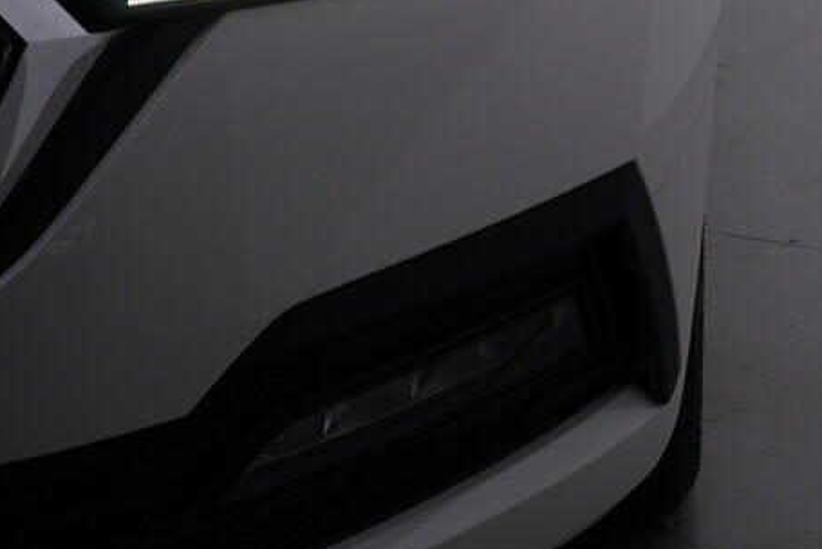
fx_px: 1851
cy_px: -10
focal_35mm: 81
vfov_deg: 16.5
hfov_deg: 24.4
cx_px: 717
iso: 125
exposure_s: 1/160
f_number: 5.6
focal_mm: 24
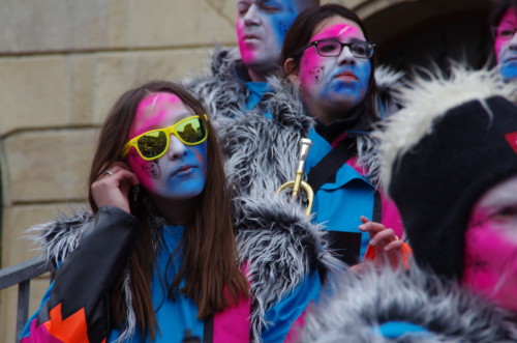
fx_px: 4299
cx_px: 258
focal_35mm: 300
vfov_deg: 4.6
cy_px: 172
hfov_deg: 6.9
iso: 800
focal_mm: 200
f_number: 10
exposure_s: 1/250
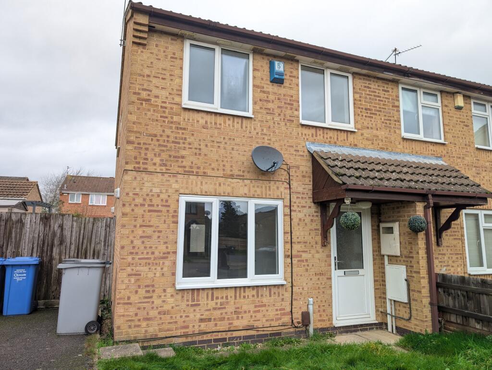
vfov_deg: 56.9
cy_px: 185
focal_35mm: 24
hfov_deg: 71.5
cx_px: 246
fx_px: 342
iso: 36
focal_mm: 6.9
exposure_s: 1/90
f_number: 1.68
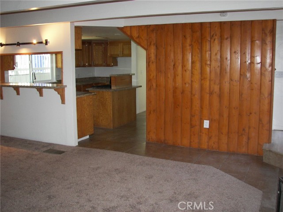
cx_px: 142
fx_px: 294
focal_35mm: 36
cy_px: 106
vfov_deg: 39.7
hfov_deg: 51.4
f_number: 2.8
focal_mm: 6
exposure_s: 1/30
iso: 125
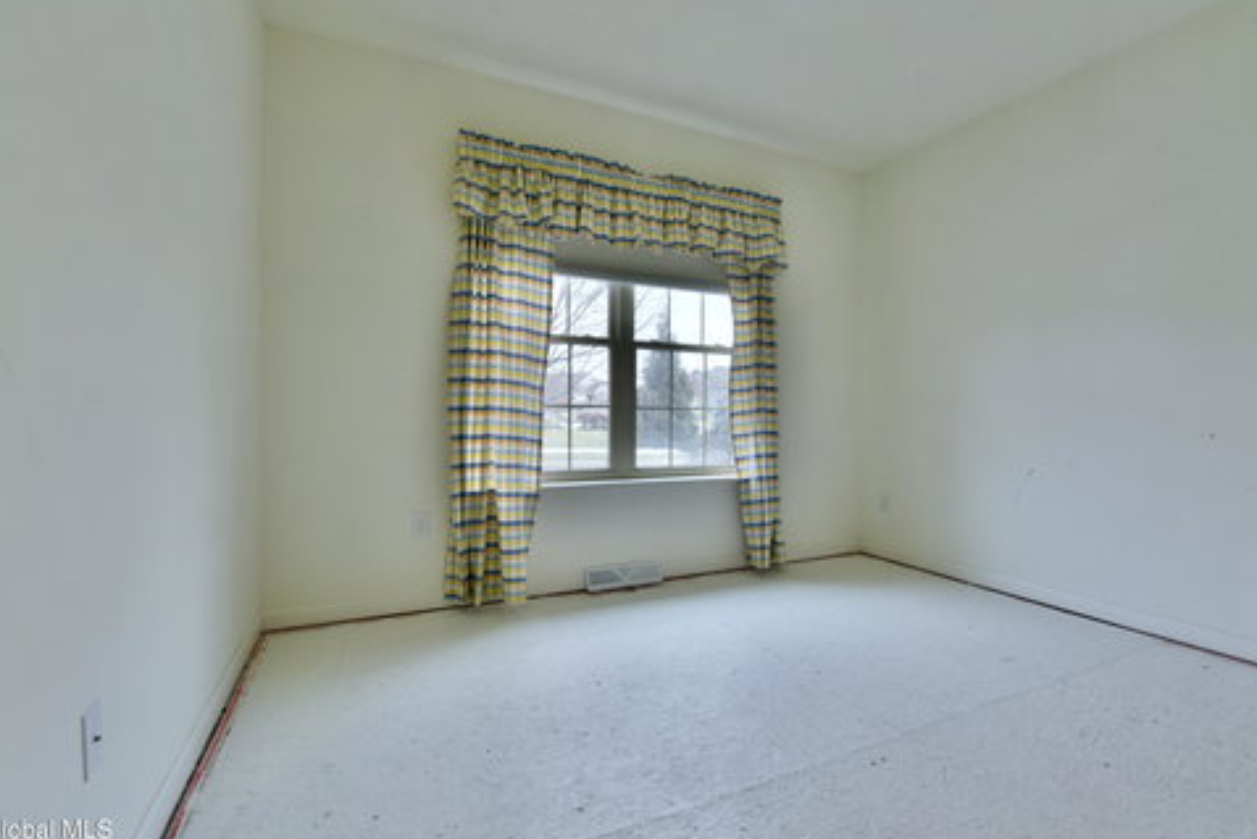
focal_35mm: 15
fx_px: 524
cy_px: 421
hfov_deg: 100.3
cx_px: 652
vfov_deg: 77.4
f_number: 10
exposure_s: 1/40
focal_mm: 14
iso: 800
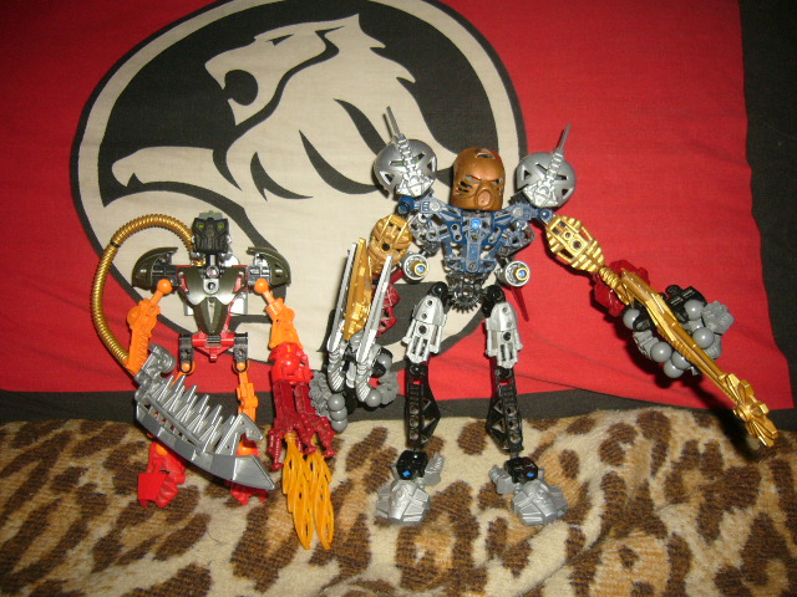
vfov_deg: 40.7
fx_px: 806
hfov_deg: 52.6
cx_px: 398
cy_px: 298
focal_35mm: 35
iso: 100
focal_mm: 5.8
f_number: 2.8
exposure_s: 1/60
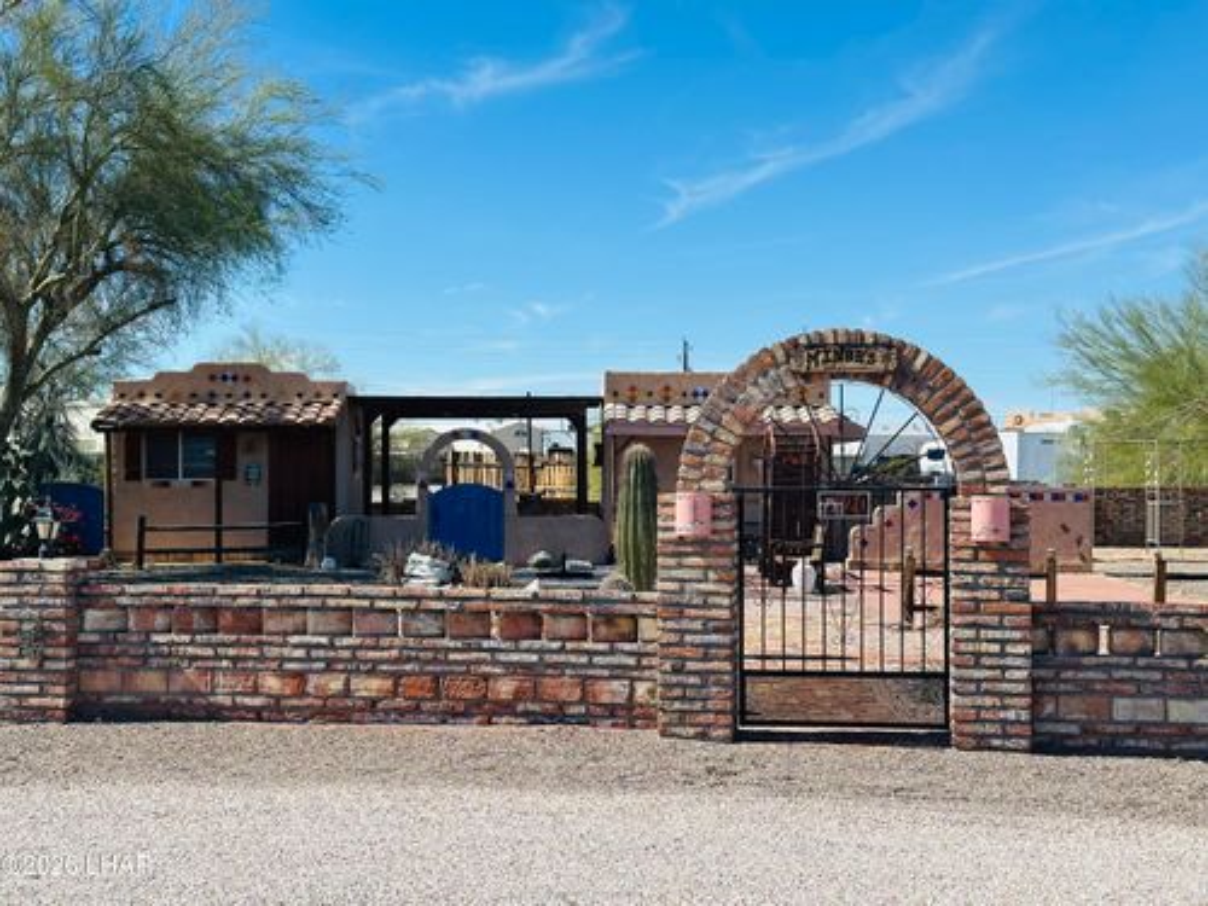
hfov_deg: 39.7
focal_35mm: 48
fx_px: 1675
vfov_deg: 30.3
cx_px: 604
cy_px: 453
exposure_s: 1/4566
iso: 64
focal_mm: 6.86
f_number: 1.78
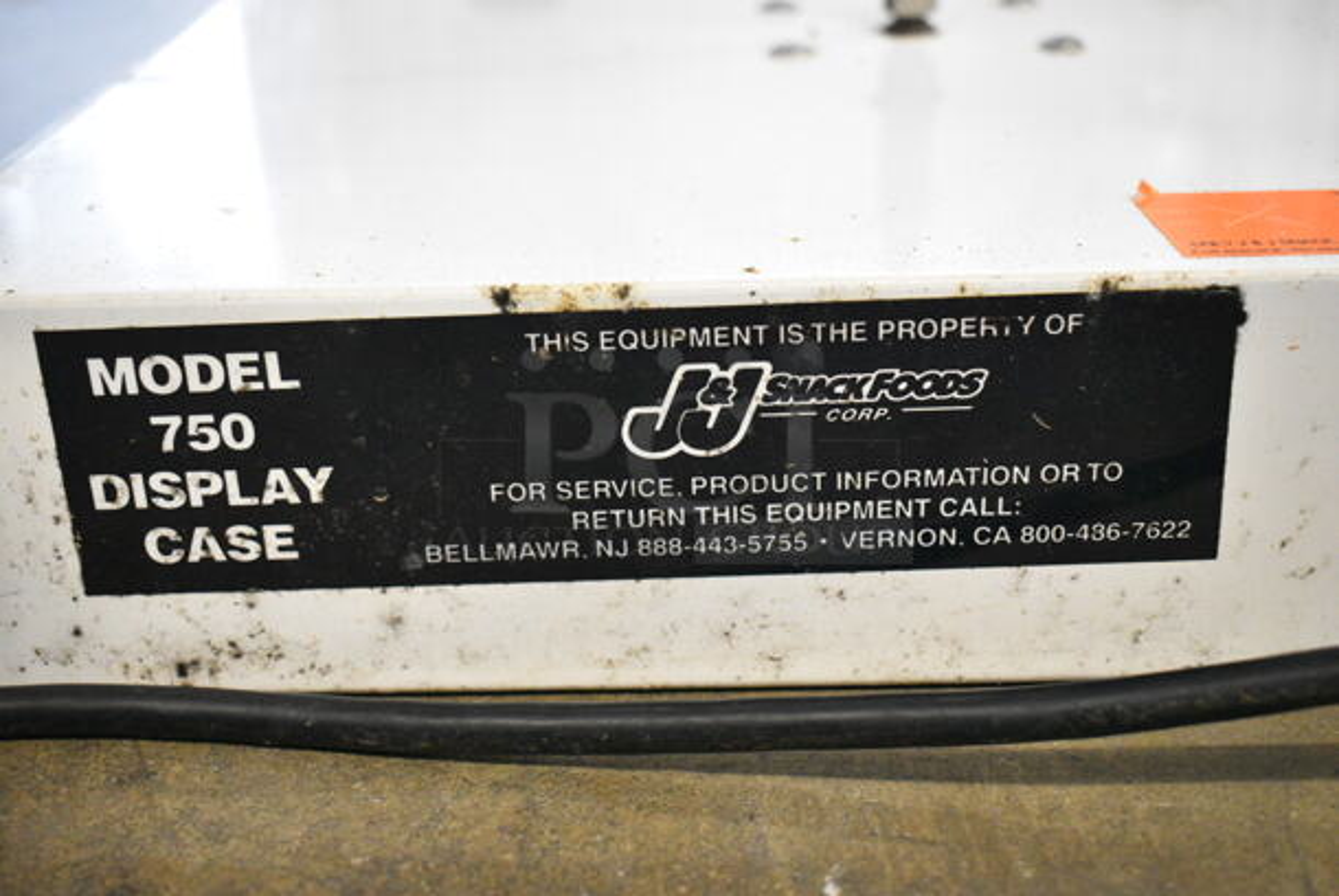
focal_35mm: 46
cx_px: 670
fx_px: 1731
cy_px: 448
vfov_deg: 29.0
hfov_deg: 42.3
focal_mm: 31
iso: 6400
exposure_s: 1/100
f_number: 5
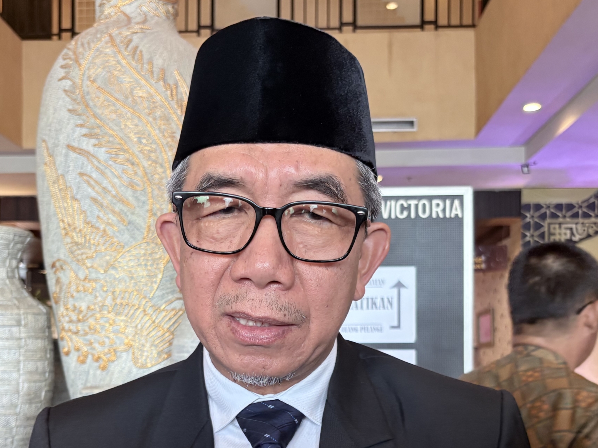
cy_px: 327
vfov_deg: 33.0
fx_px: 743
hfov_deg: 43.8
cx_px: 271
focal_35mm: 43
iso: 200
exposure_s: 1/50
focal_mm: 5.96
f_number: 1.6
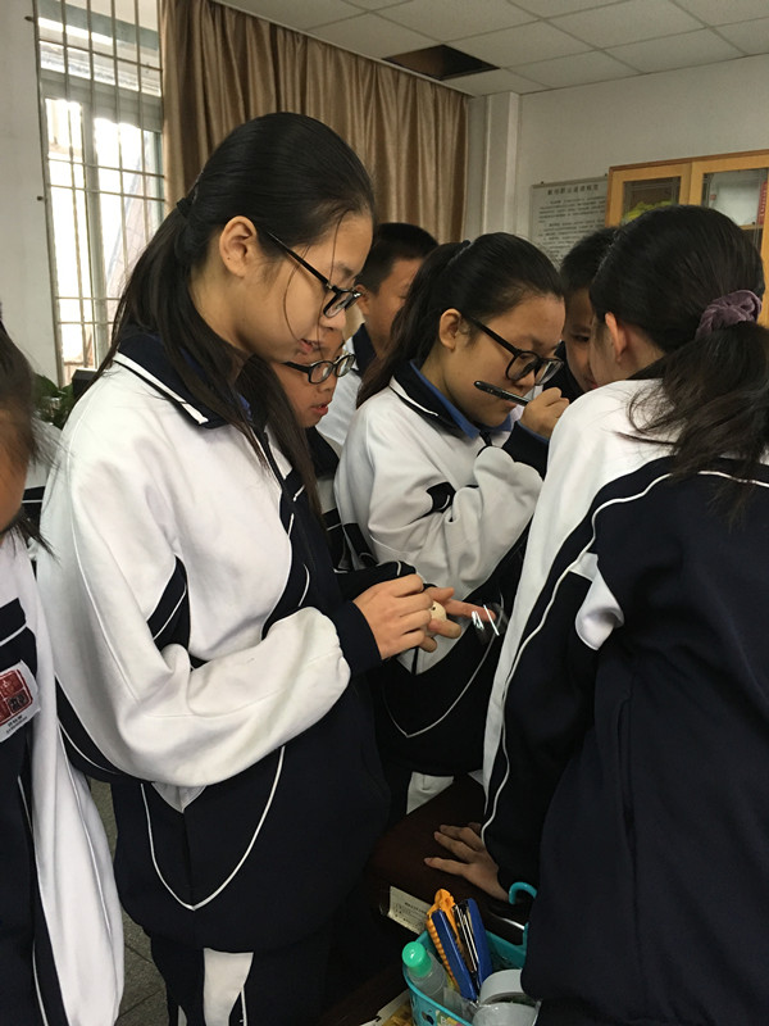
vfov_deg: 61.7
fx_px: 859
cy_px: 513
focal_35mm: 29
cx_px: 384
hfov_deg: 48.2
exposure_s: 1/33
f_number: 2.2
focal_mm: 4.15
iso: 160
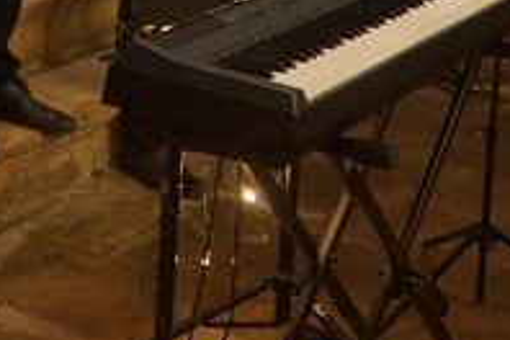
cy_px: -192
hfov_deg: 17.2
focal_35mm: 109
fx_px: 1544
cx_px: -219
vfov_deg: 11.9
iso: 1600
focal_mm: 18
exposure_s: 1/25
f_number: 2.8
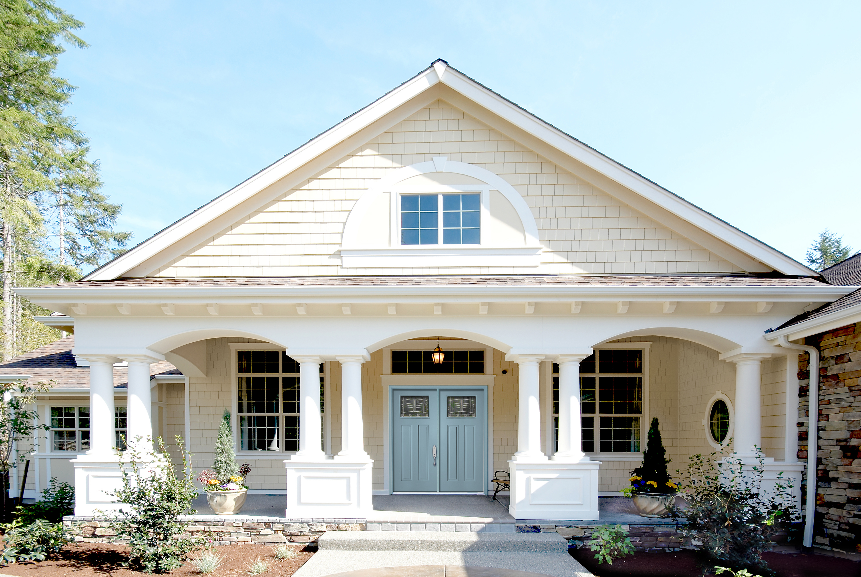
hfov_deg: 100.3
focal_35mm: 15
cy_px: 288
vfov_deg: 77.5
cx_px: 430
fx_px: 359
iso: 100
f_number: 11
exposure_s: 1/30
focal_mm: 10
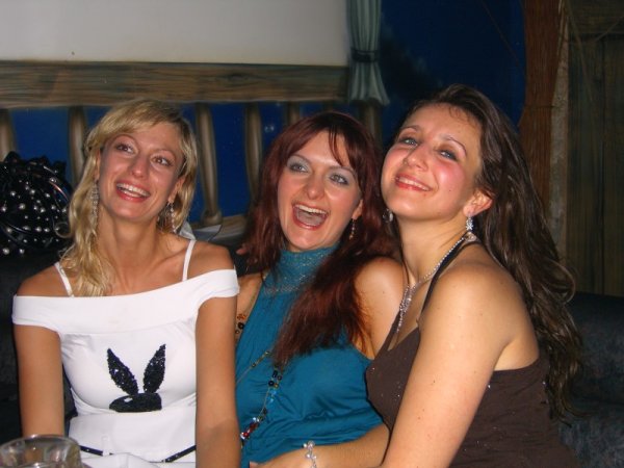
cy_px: 234
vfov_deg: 31.5
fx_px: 829
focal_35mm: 46
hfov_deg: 41.2
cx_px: 312
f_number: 3.1
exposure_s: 1/60
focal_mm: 9.5
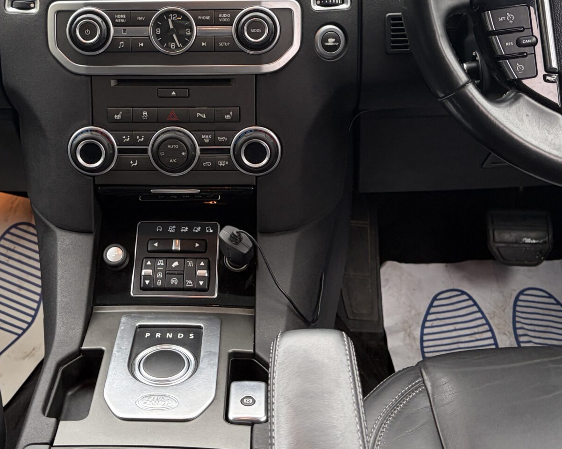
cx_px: 206
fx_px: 898
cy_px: 99
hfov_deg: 34.5
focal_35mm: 54
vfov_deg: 27.6
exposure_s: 1/91
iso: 125
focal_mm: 5.96
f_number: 1.6
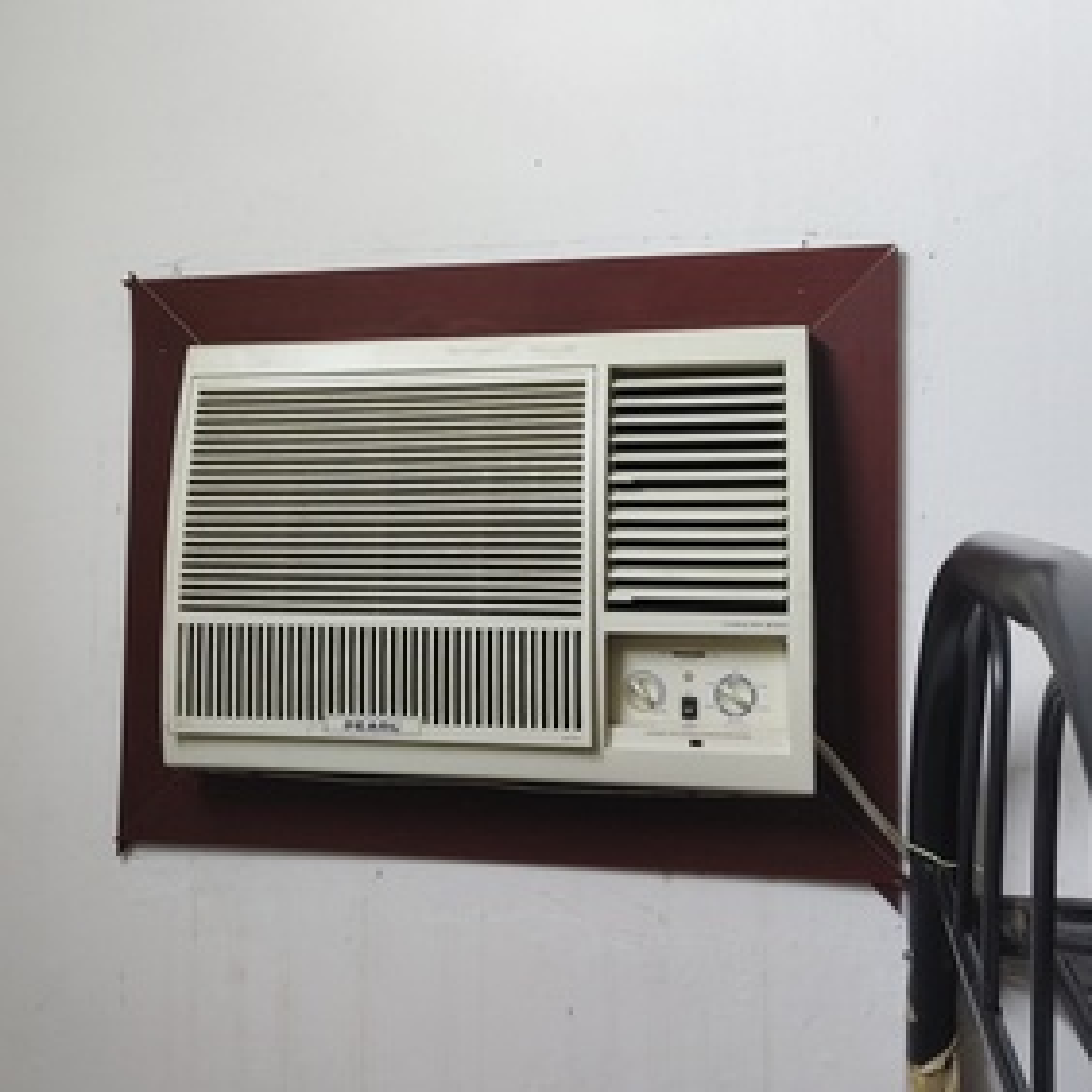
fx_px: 1178
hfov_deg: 49.7
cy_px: 443
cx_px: 501
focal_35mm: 33
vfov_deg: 49.5
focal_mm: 5.56
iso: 347
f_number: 1.88
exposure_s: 1/100
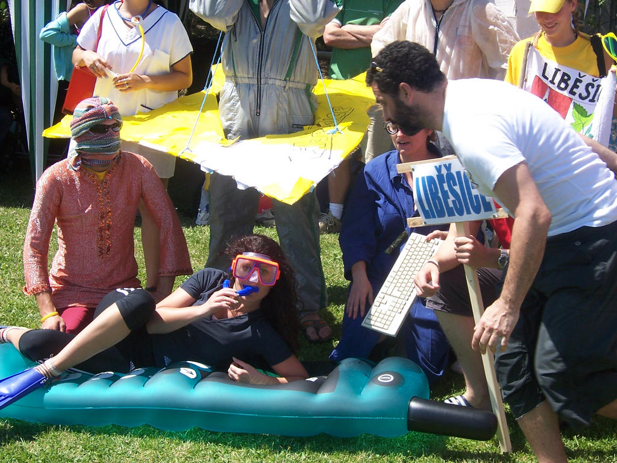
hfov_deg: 26.7
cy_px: 232
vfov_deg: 20.2
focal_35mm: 73
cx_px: 308
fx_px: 1301
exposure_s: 1/350
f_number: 4.8
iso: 80
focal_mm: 12.1
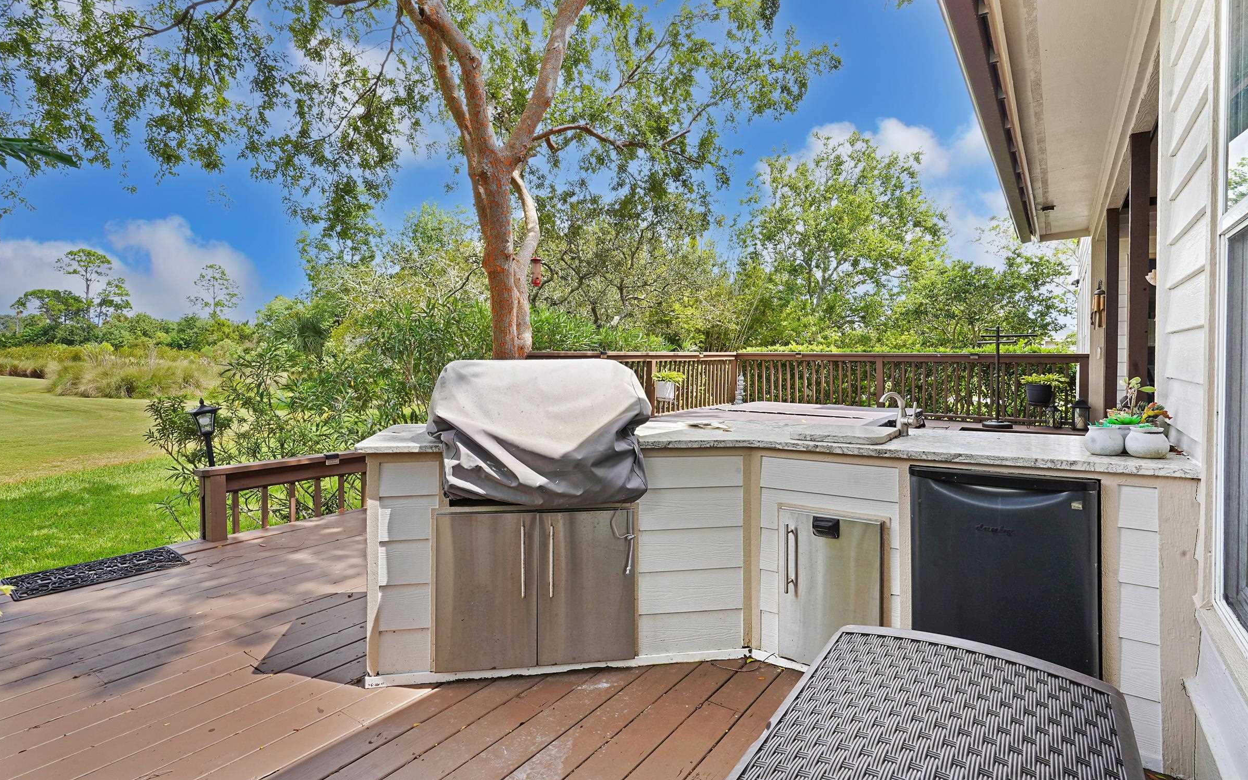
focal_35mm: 18
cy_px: 362
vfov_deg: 64.9
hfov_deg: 91.1
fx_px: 612
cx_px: 620
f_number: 16
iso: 100
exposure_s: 1/8
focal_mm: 17
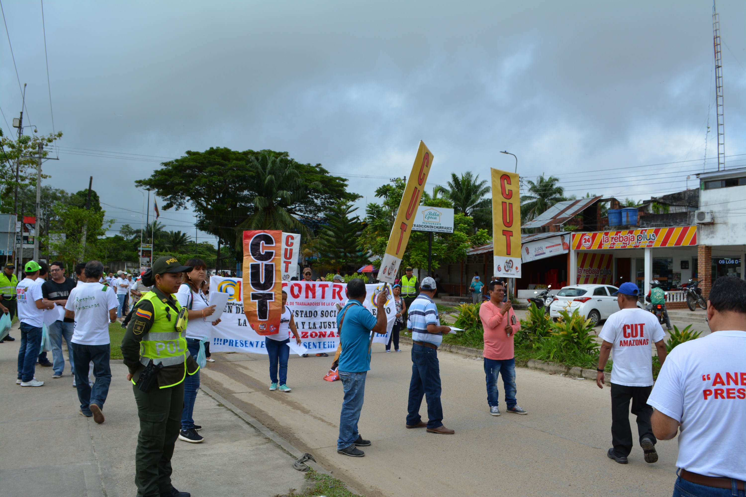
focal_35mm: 27
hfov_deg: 67.4
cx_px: 373
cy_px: 248
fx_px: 559
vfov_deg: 47.9
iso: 125
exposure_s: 1/250
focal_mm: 18
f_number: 8
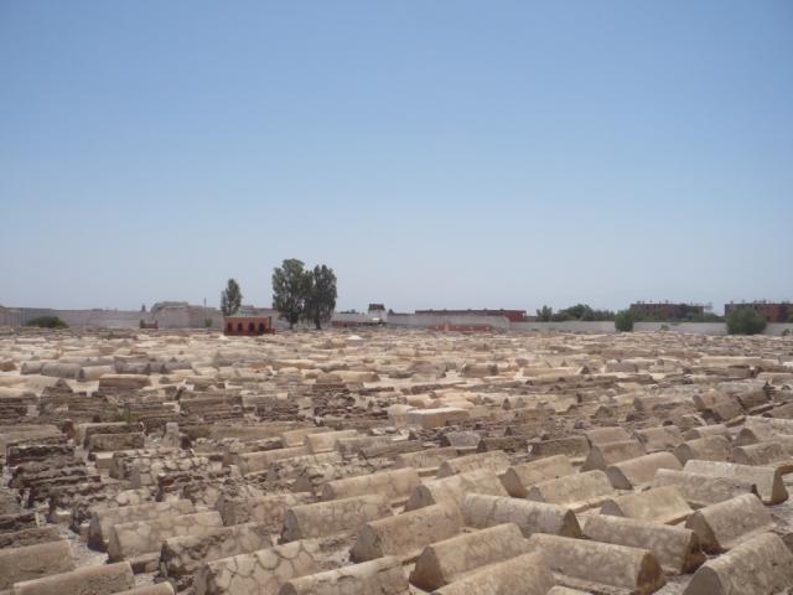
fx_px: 802
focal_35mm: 35
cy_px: 298
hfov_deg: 52.6
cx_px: 396
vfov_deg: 40.7
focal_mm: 5.8
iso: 100
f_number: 8
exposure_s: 1/320
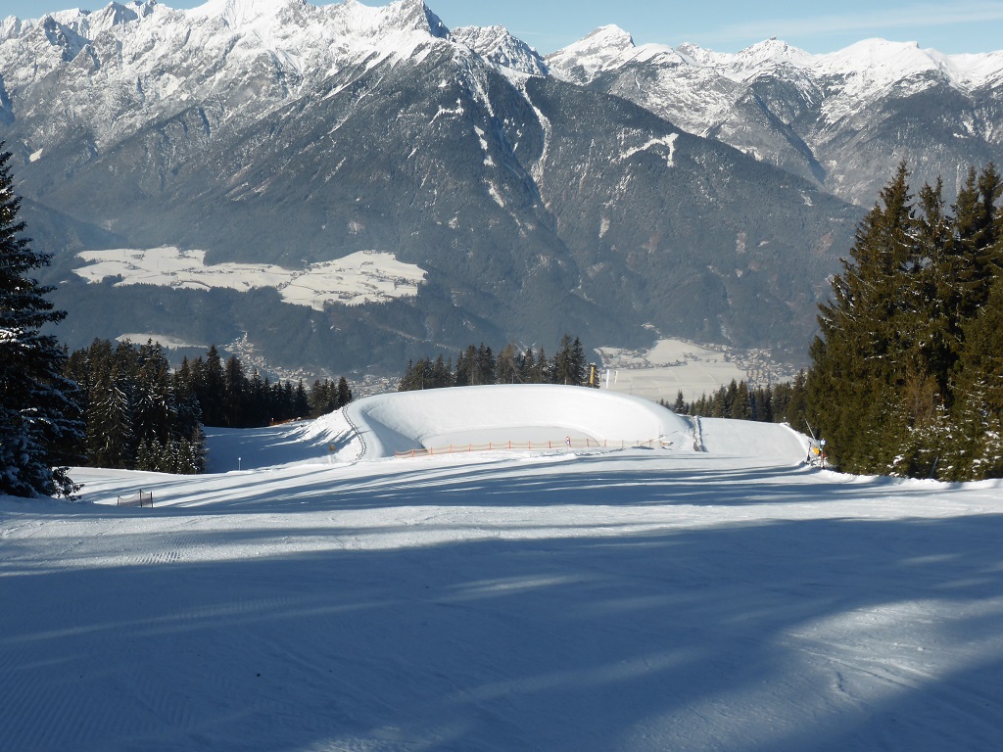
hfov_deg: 46.8
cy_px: 376
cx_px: 502
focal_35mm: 40
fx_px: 1159
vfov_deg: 36.0
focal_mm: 6.9
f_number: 3.9
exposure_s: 1/1600
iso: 100
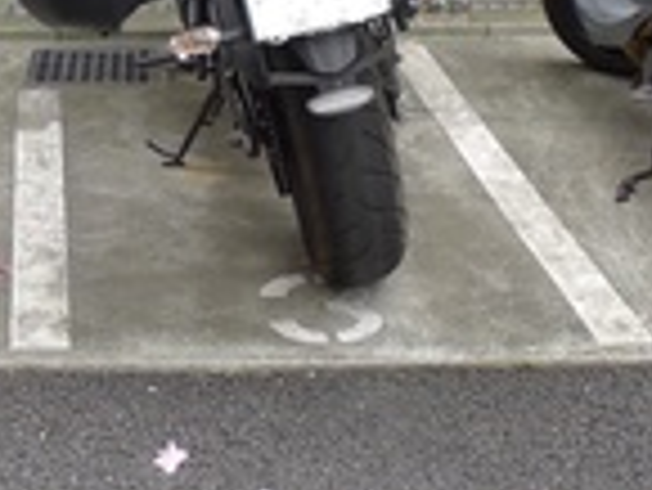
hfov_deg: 16.9
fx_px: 2187
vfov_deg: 12.8
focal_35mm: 116
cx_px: 175
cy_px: 155
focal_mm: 5.1
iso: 80
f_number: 2
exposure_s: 1/100
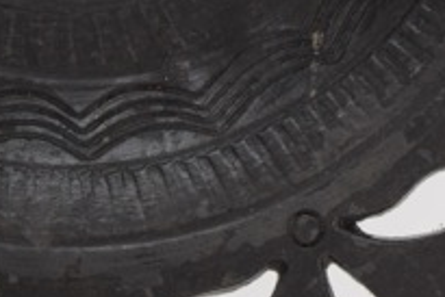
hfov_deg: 7.9
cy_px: -44
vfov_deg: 5.3
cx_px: 560
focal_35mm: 258
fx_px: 3186
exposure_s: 1/125
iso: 800
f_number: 5.6
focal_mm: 55
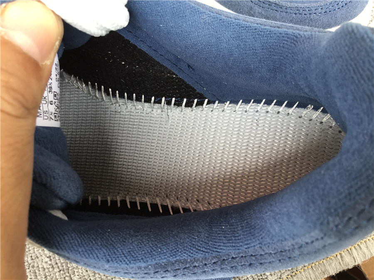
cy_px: 140
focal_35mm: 31
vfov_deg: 45.4
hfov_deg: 58.4
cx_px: 187
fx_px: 335
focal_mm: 3.3
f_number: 2.4
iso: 32
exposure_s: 1/50
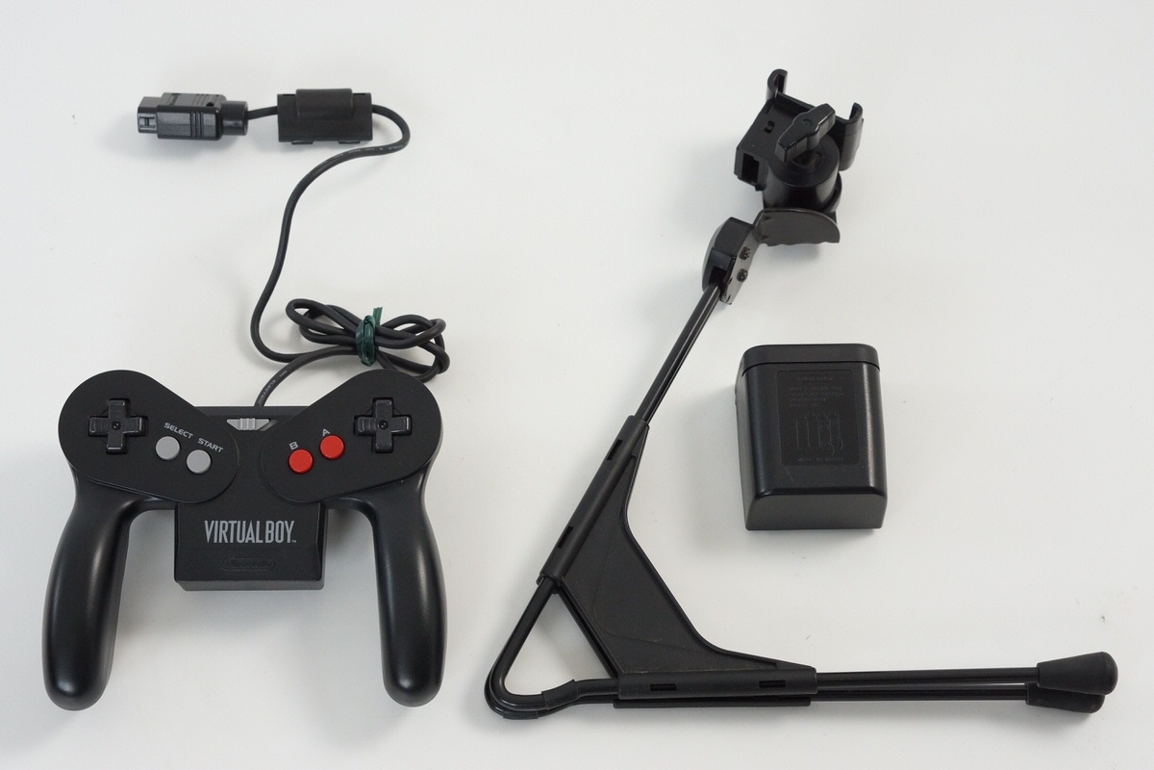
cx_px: 577
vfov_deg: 18.2
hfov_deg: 27.0
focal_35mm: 75
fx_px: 2404
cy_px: 385
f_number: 6.3
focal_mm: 50
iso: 800
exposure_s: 1/80
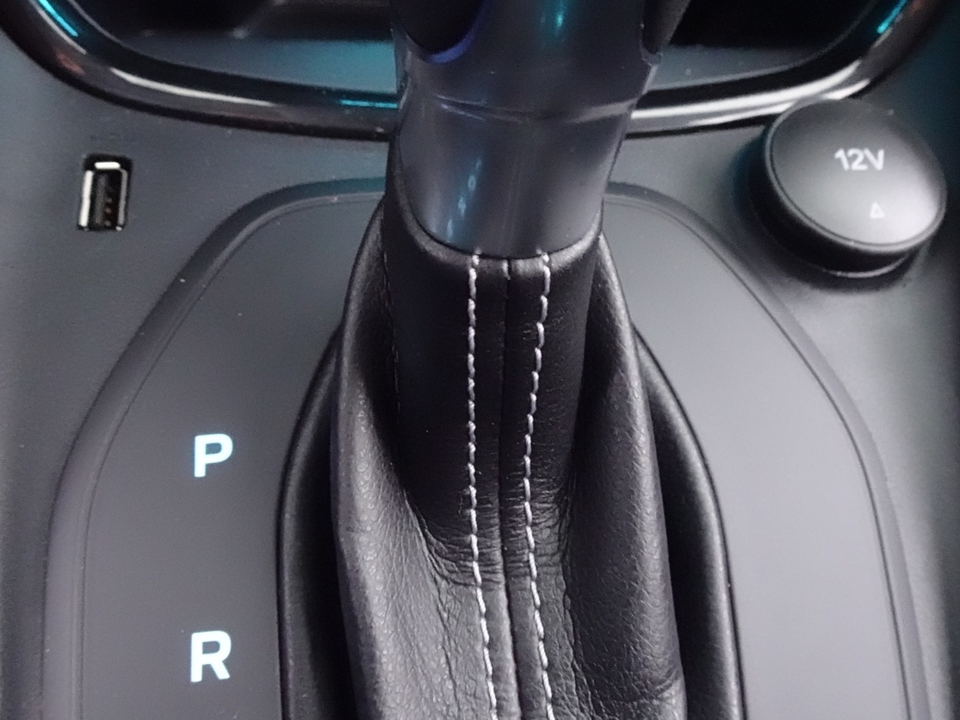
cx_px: 471
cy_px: 300
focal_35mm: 31
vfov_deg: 45.3
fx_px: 860
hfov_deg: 58.4
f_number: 3.5
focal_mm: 4.25
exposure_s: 1/6
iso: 3200
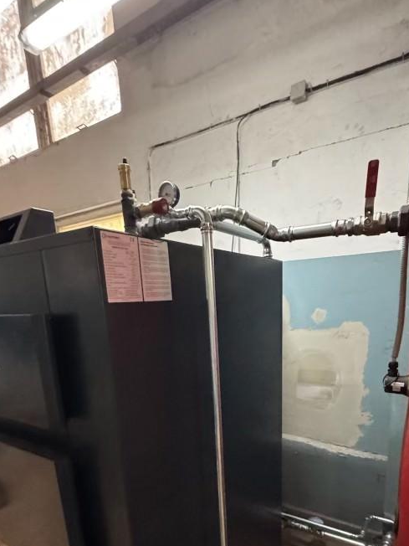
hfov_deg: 61.0
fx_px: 347
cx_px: 224
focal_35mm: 22
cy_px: 384
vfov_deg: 72.9
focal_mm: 2.22
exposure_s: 1/50
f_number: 2.2
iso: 1250
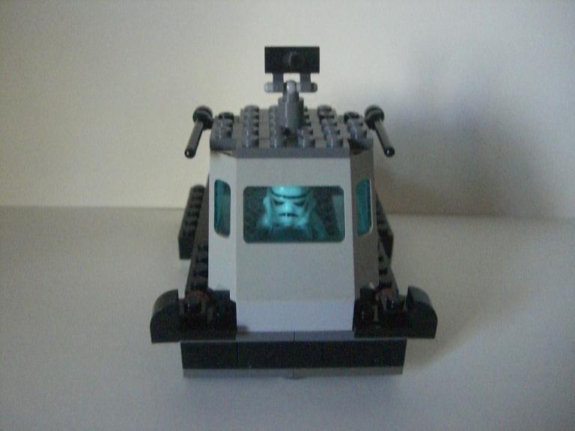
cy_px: 216
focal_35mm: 38
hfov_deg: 49.0
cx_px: 288
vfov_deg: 37.7
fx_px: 631
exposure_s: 1/60
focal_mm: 6.2
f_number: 2.7
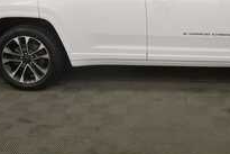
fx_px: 275
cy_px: 14
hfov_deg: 44.7
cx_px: 154
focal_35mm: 43
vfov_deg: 29.9
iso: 720
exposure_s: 1/250
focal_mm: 15
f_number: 5
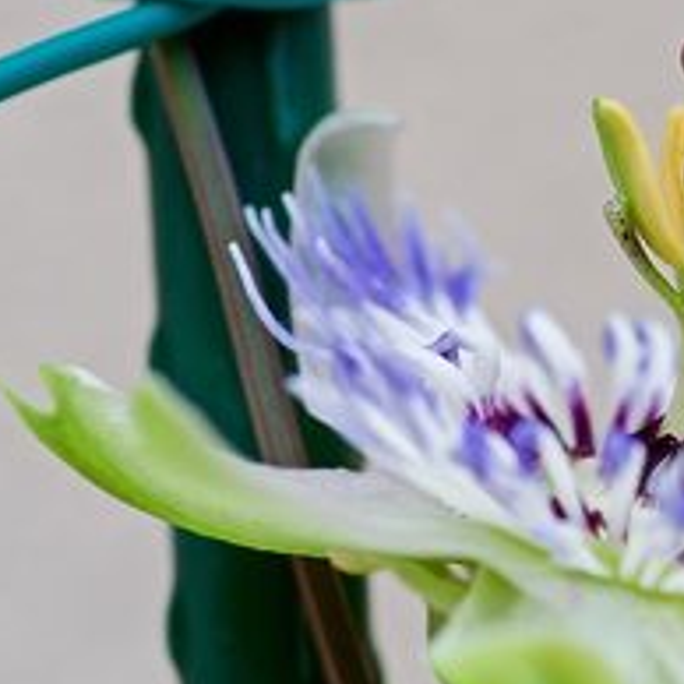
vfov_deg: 6.7
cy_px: 180
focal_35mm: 263
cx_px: 758
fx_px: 5879
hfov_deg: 6.6
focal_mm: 100
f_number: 4.5
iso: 160
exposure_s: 1/160
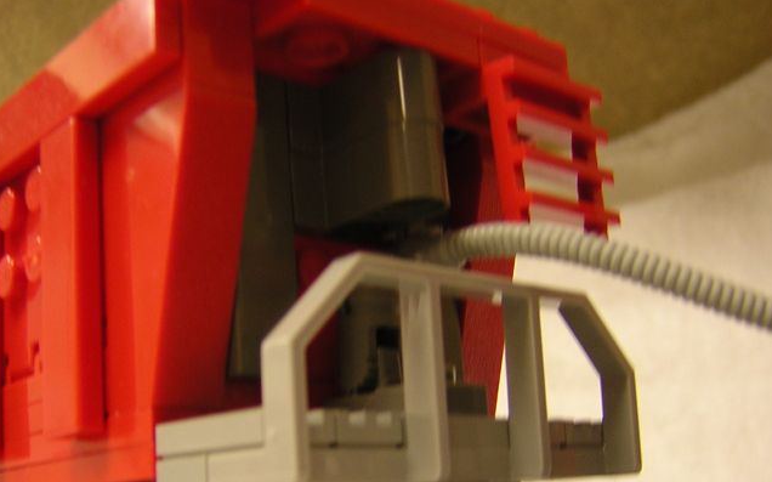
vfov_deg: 26.6
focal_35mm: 48
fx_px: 1010
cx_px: 342
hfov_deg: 41.8
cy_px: 342
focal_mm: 4.7
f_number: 2.6
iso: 114
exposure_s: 1/3.8
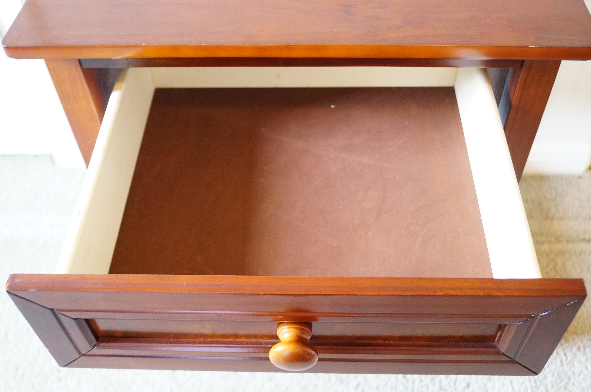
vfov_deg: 36.8
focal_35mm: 36
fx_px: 590
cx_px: 296
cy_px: 196
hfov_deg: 53.2
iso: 3200
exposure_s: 1/15
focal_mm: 24
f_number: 4
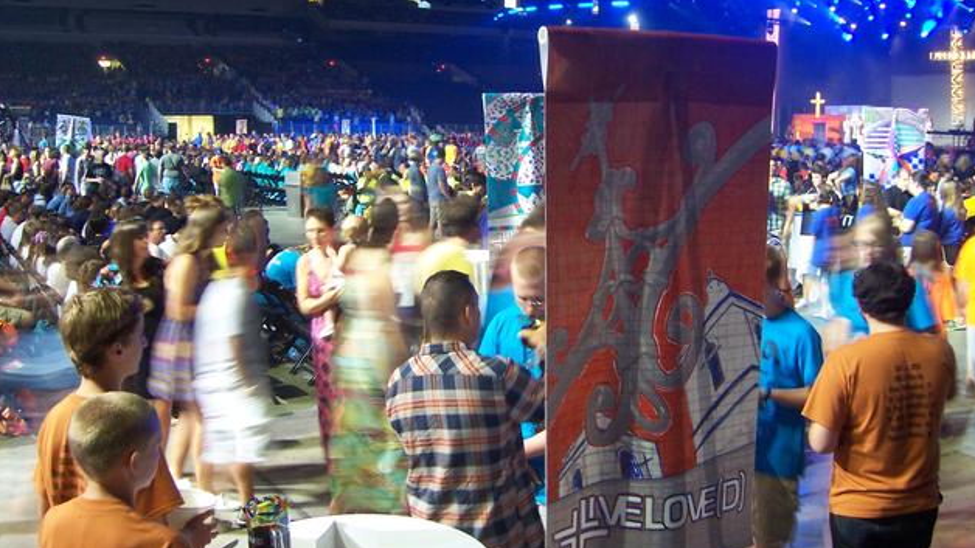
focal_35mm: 40
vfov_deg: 29.7
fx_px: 1034
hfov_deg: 50.5
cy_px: 245
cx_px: 494
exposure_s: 1/3
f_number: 3
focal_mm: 6
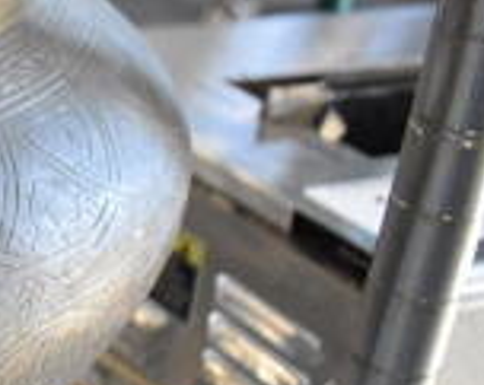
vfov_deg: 15.1
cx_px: -462
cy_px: 188
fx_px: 1458
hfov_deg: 15.4
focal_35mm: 102
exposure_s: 1/125
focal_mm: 18
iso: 2200
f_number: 3.5
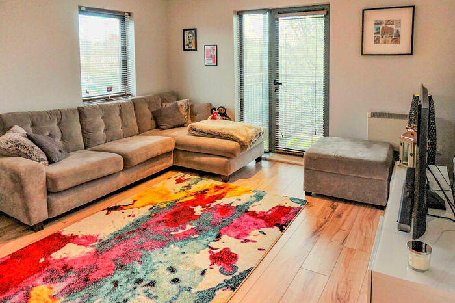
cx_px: 228
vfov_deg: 53.1
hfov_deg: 73.8
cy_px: 152
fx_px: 303
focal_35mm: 24
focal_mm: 16
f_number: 4
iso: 1000
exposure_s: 1/160
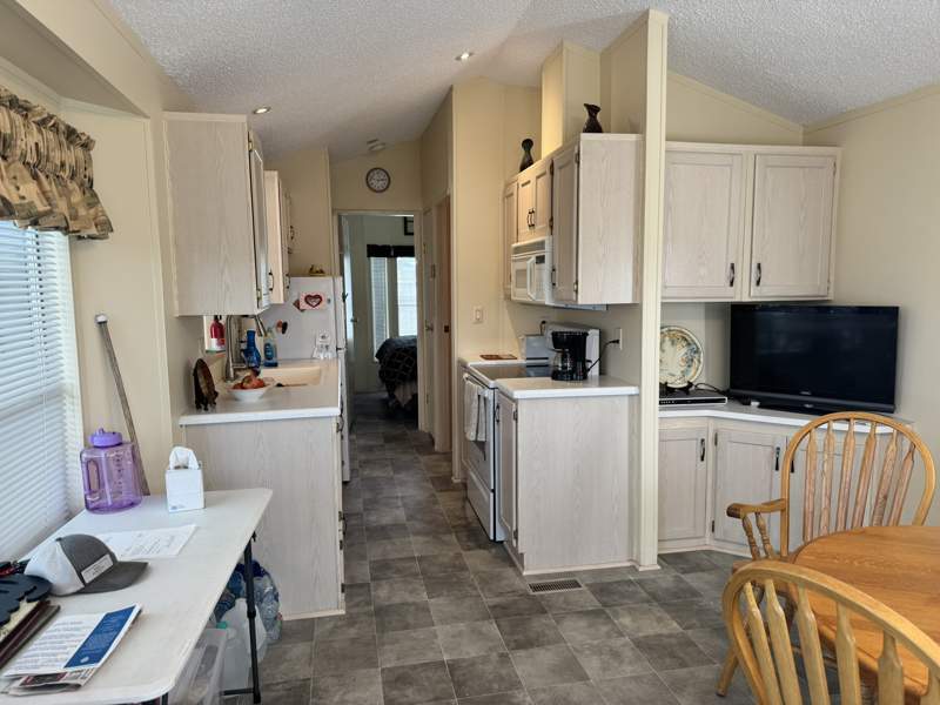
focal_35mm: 24
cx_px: 470
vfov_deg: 56.8
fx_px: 652
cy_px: 352
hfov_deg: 71.6
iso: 125
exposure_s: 1/120
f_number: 1.78
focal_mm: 6.76
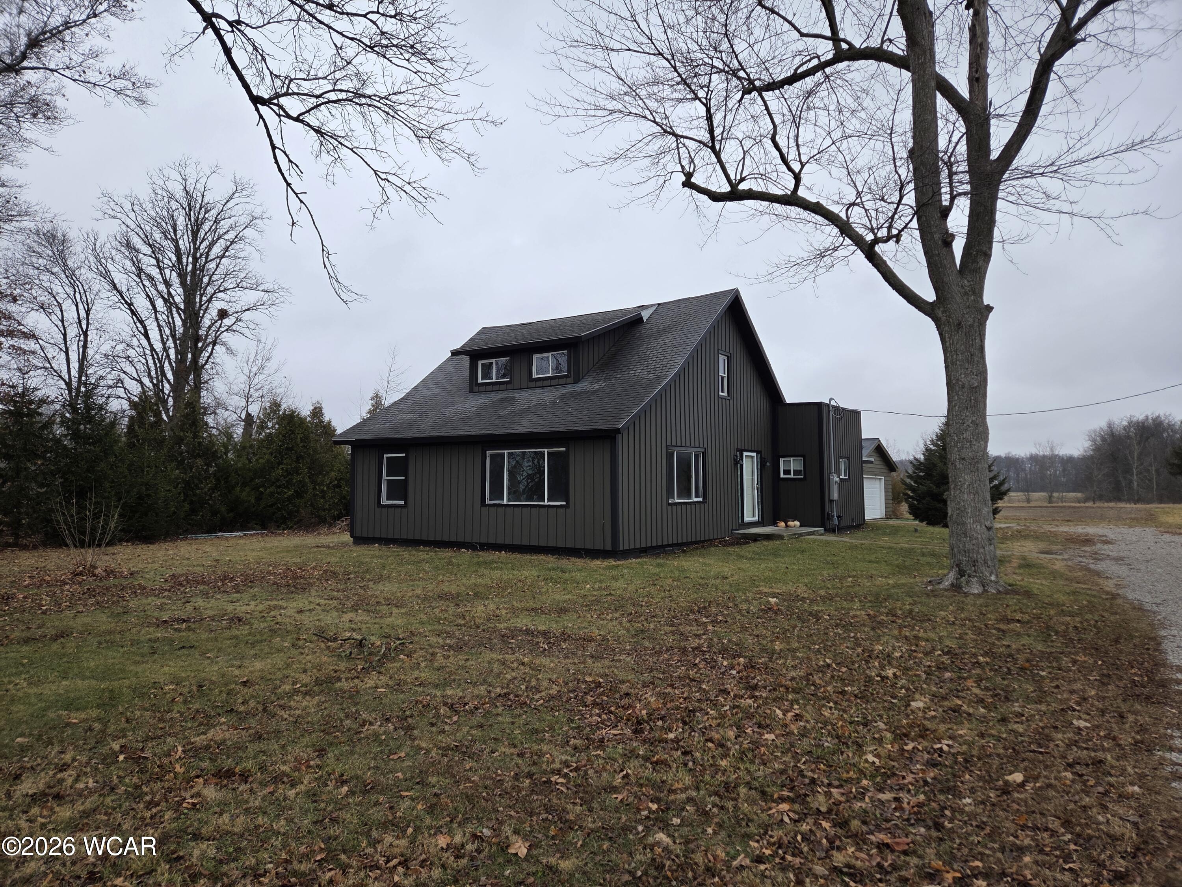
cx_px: 591
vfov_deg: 58.9
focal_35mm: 23
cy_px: 444
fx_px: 785
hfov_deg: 73.9
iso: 80
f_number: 1.8
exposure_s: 1/1142
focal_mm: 5.4
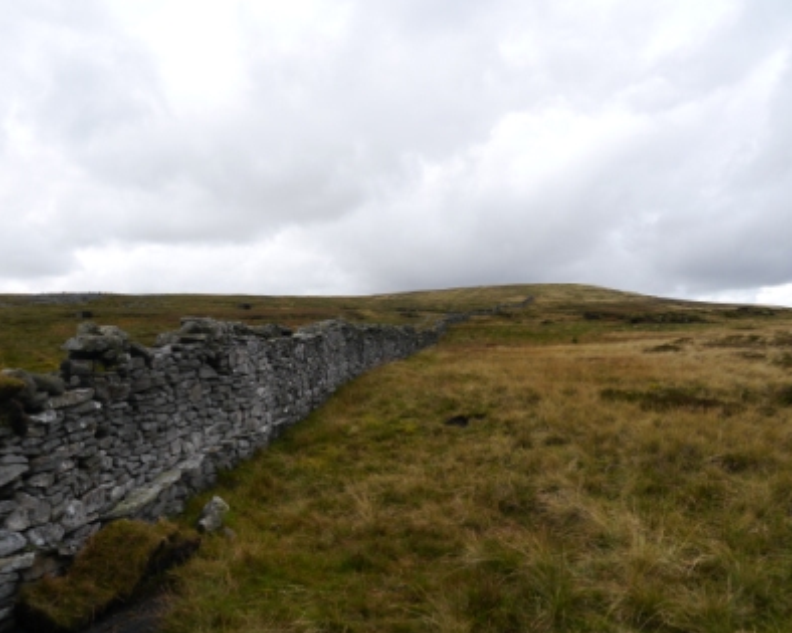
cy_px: 320
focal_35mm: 30
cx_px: 382
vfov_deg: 48.5
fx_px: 703
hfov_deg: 58.8
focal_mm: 14
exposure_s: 1/320
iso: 160
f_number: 6.3
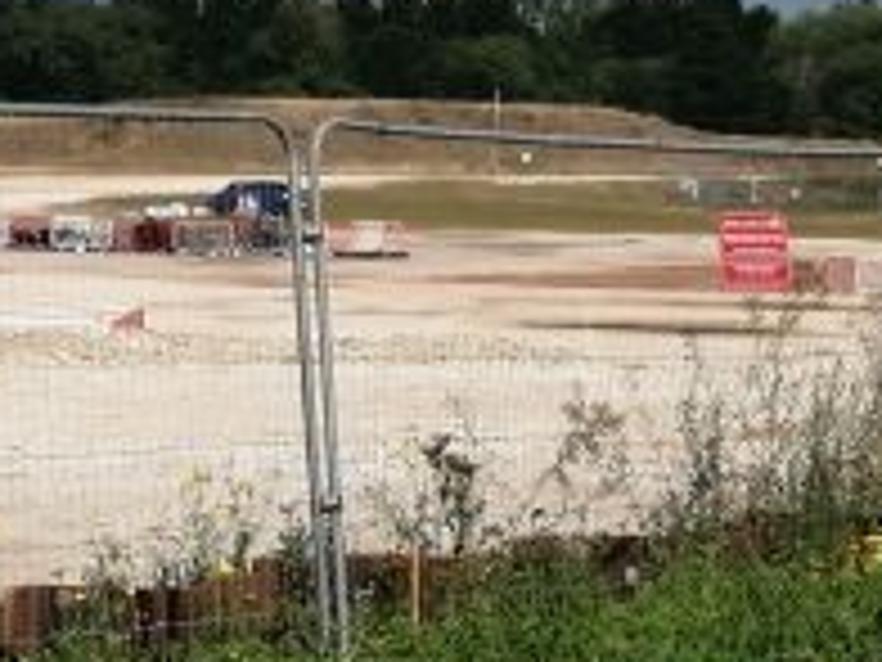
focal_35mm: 127
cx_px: 464
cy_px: 108
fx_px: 3236
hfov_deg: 15.5
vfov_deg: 11.6
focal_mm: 3.6
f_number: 1.8
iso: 50
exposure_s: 1/3378
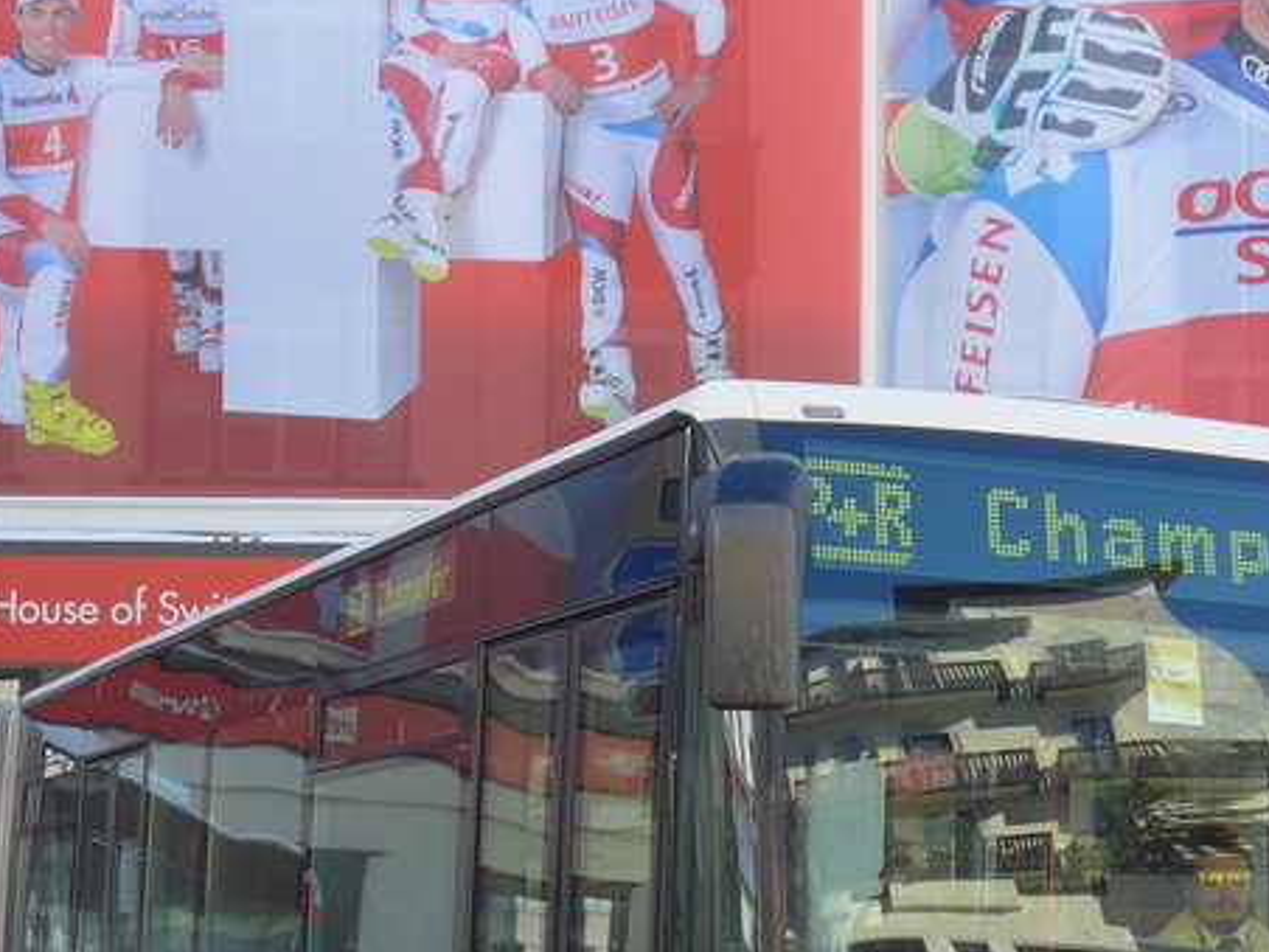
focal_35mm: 77
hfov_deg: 25.3
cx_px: 632
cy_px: 649
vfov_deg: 19.1
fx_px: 2823
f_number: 2.8
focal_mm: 6
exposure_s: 1/320
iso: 80
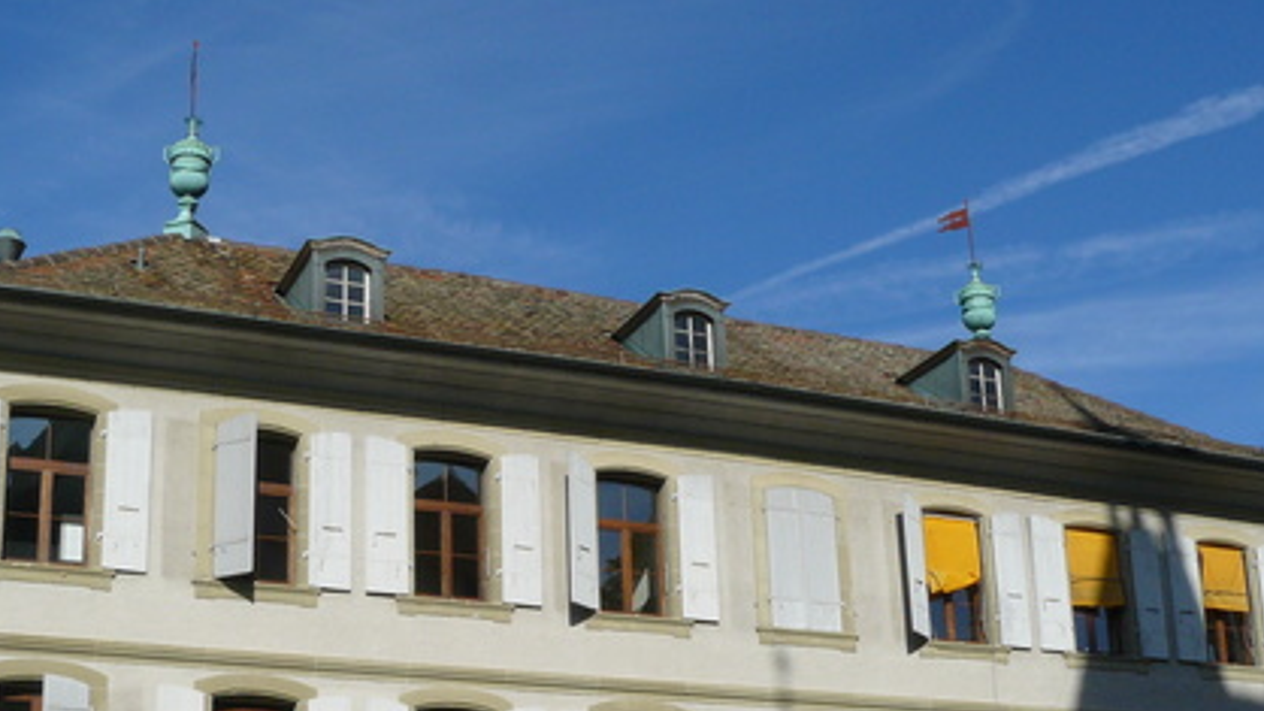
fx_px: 2011
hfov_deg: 34.9
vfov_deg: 19.8
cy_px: 596
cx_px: 696
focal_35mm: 60
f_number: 7.1
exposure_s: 1/400
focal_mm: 6
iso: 100
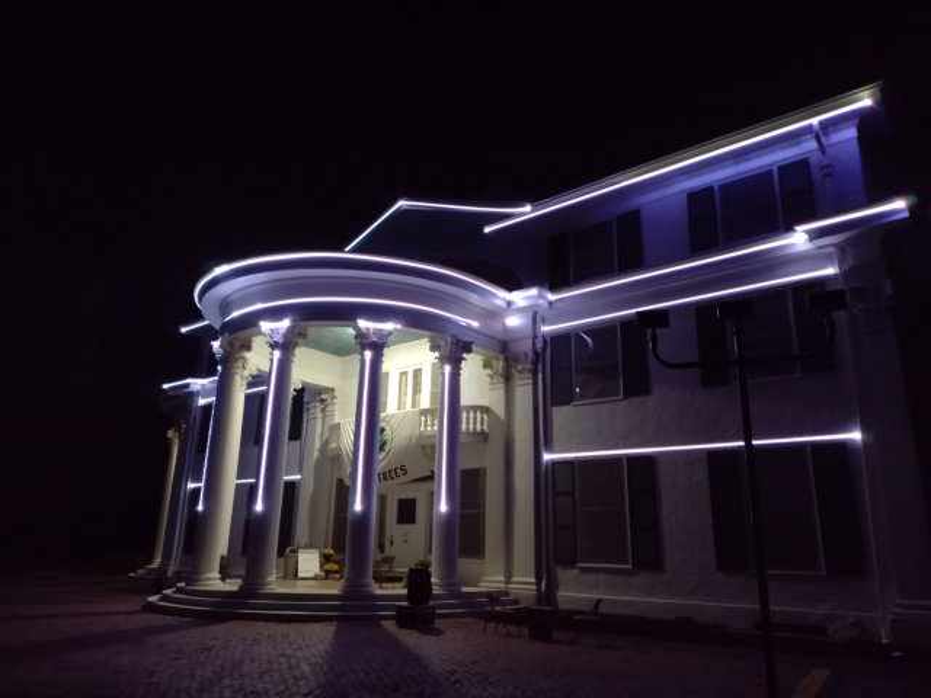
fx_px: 726
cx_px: 466
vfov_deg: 51.4
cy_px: 349
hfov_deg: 65.3
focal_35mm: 27
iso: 1003
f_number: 1.7
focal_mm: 4.71
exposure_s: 1/17
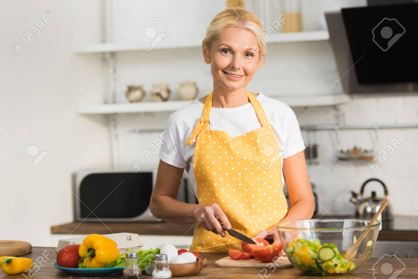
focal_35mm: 95
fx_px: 1103
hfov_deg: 21.5
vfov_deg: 14.4
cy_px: 140
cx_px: 209
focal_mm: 95
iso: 250
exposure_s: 1/200
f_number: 3.5
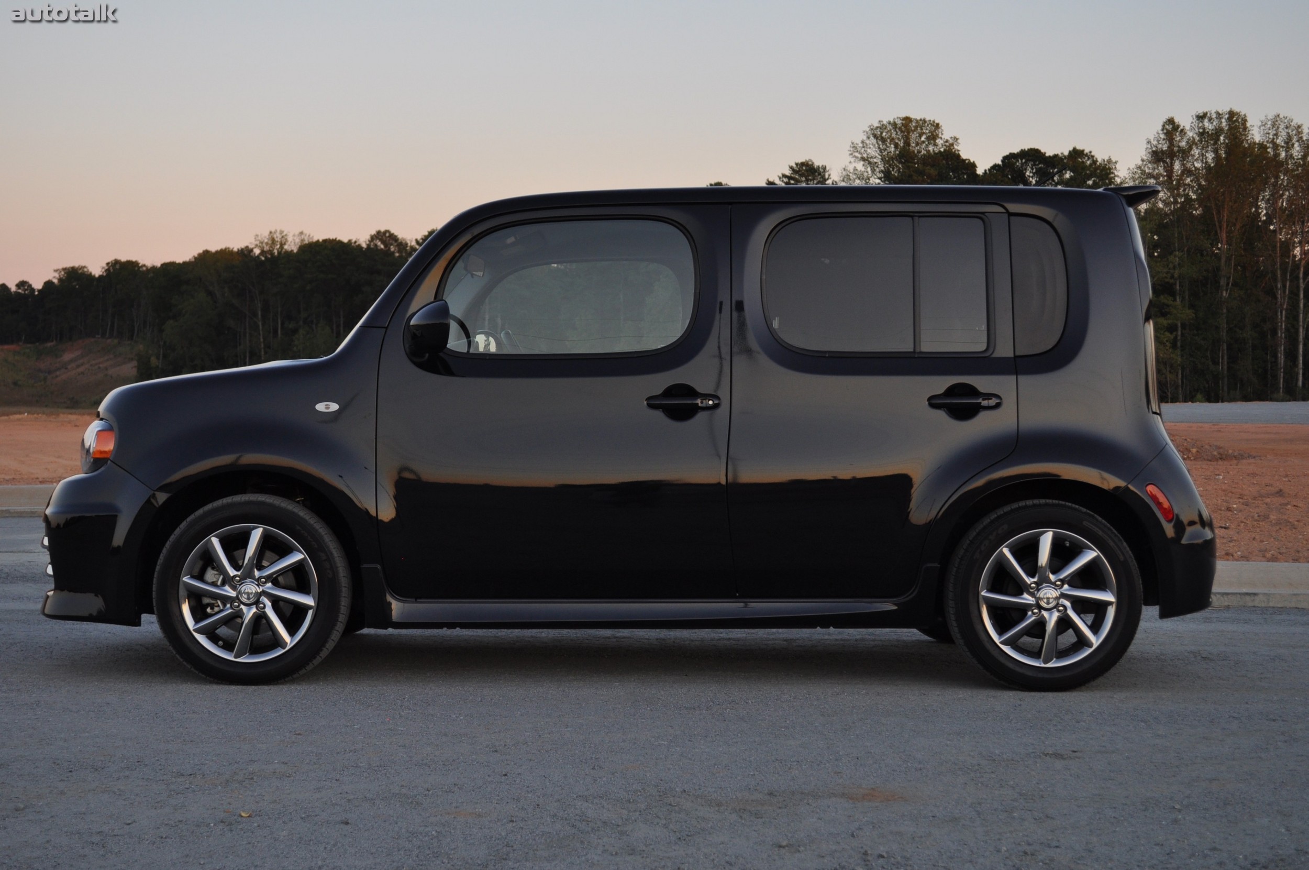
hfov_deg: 37.9
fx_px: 1907
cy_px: 435
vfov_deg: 25.7
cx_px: 654
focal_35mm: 52
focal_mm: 35
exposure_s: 1/125
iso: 360
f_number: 5.6
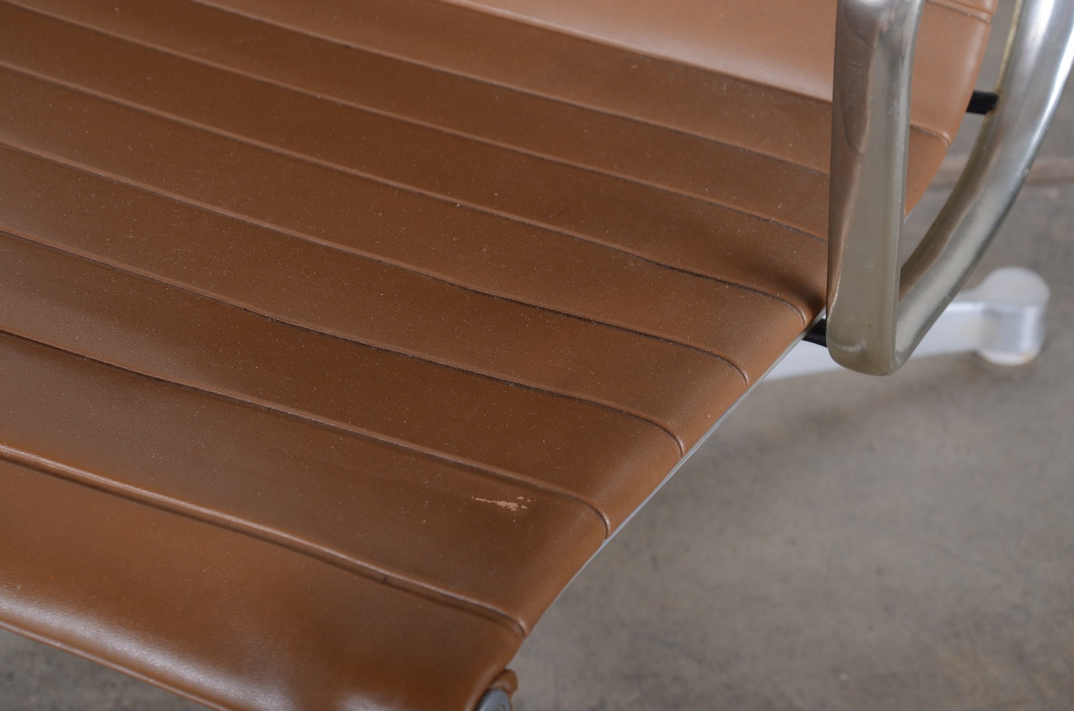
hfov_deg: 25.7
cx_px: 538
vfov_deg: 17.2
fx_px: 2352
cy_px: 352
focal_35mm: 79
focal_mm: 52
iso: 100
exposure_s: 1/200
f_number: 8
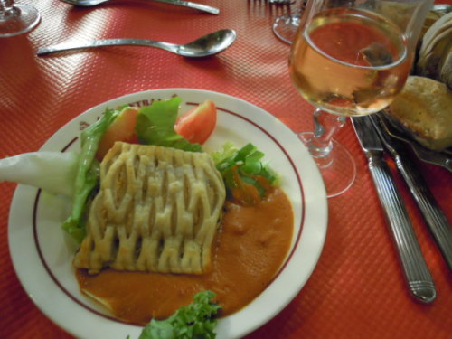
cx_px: 226
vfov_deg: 49.7
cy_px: 170
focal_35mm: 28
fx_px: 366
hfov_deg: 63.4
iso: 400
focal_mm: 5
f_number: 2.7
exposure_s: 1/15
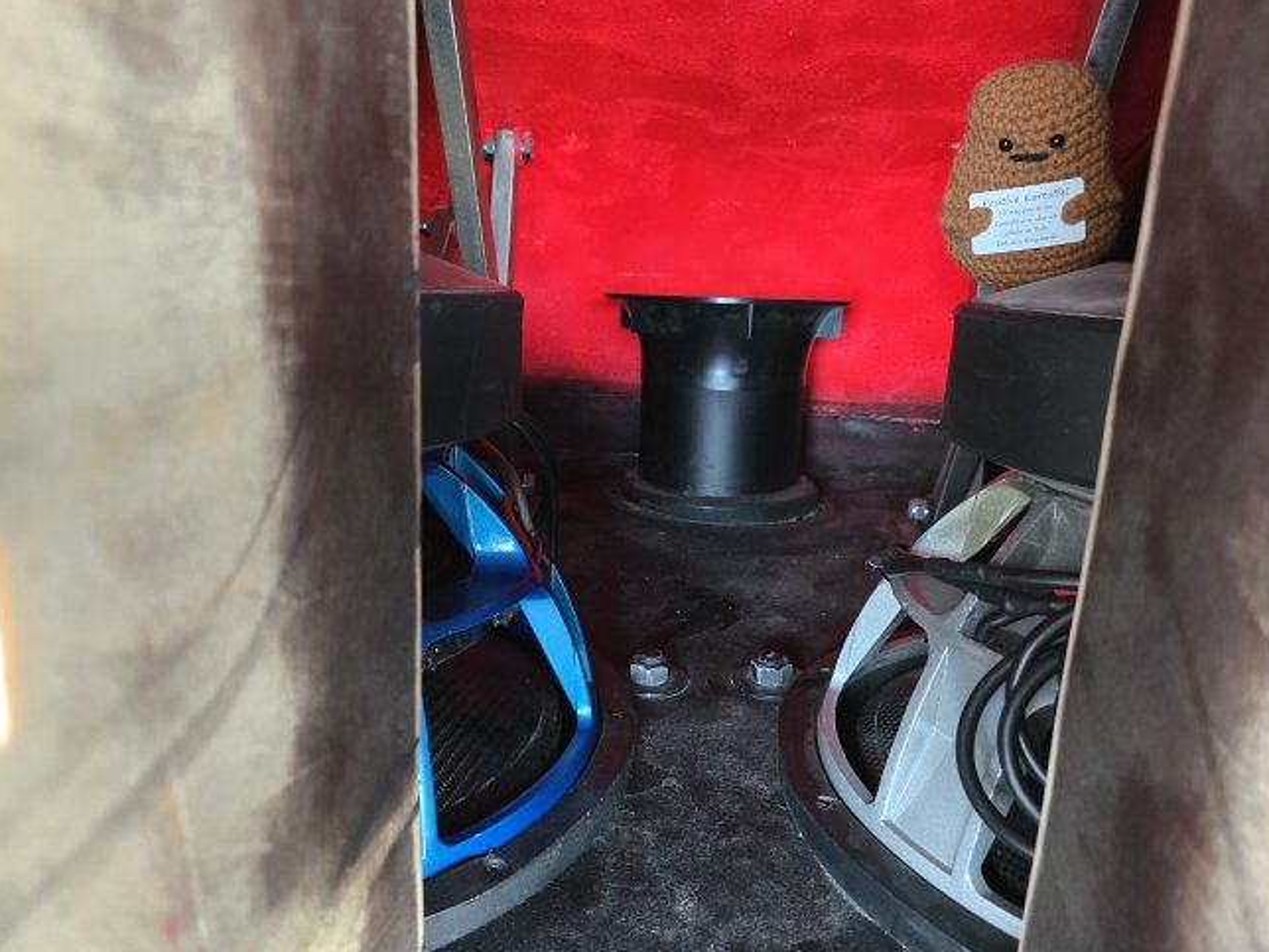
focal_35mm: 25
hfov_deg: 69.4
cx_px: 623
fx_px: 916
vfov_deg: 54.8
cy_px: 448
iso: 800
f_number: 1.7
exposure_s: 1/100
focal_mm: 6.3
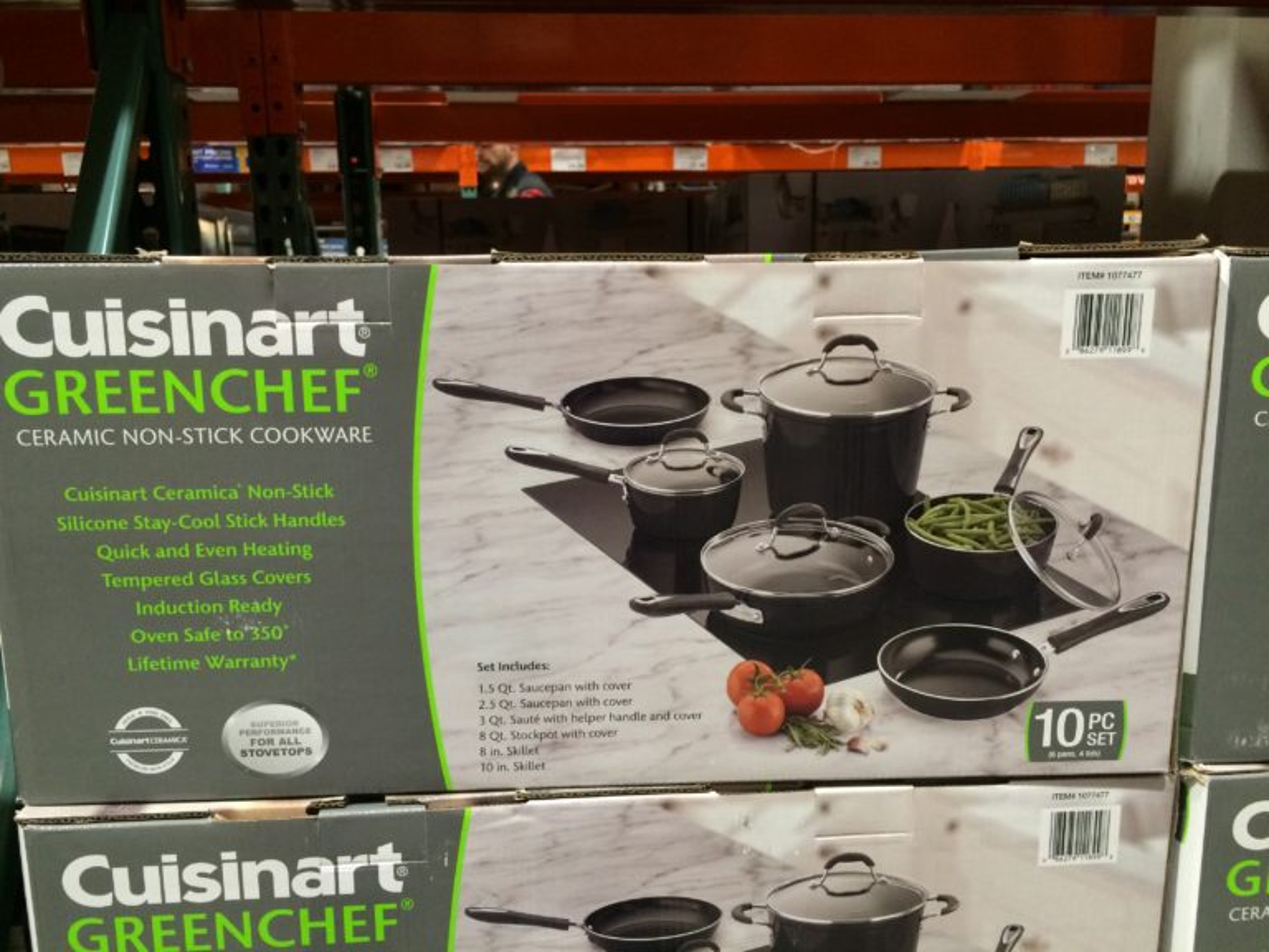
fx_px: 1063
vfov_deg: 48.2
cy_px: 476
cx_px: 634
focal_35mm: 29
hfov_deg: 61.7
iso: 250
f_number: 2.2
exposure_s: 1/30
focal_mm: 4.15
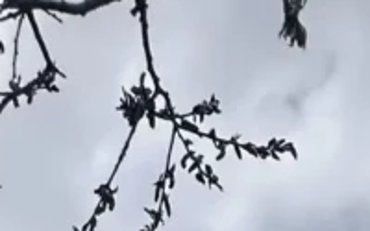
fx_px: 766
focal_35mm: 76
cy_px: 833
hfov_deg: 27.1
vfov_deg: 9.2
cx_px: 215
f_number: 2.2
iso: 50
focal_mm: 2.22
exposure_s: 1/4132
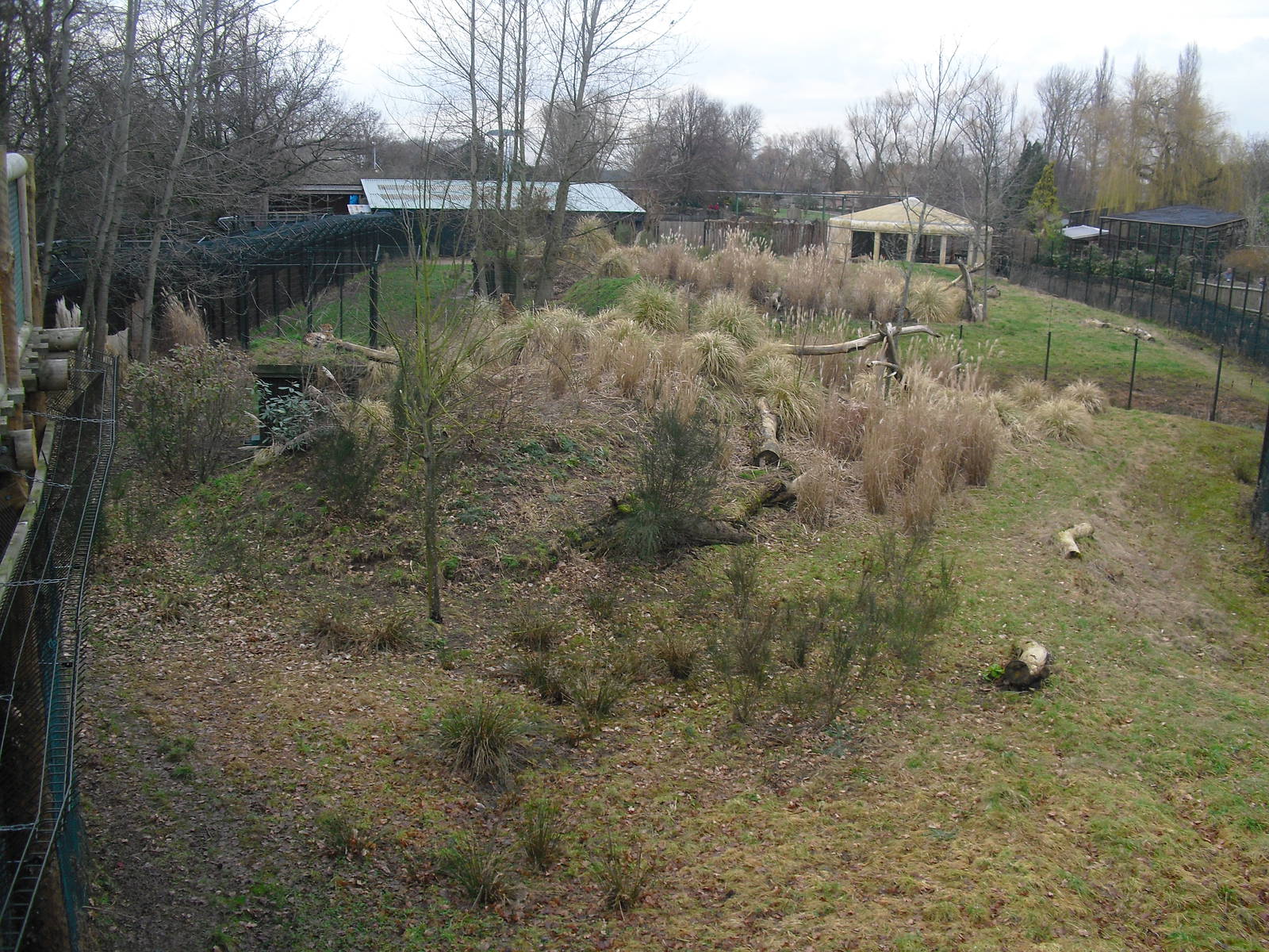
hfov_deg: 51.4
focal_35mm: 36
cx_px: 634
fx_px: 1320
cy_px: 476
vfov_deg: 39.7
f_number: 3.1
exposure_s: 1/100
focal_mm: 6.3
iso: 100
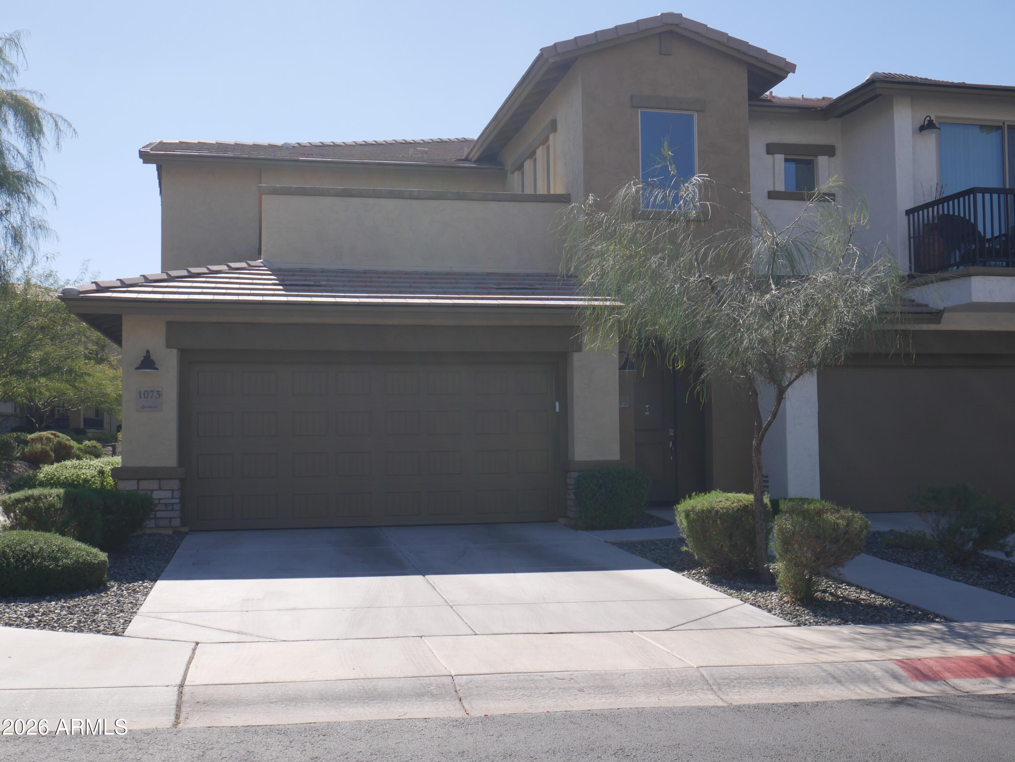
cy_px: 381
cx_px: 508
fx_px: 1173
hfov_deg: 46.8
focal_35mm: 40
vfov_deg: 36.0
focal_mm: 20
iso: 200
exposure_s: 1/320
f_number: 9
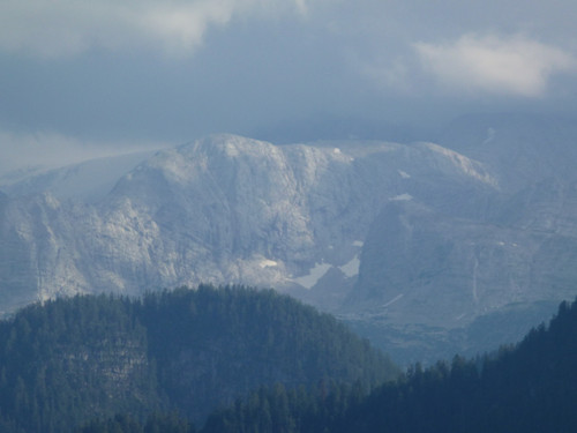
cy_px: 216
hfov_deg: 4.7
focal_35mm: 423
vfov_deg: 3.5
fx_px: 7051
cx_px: 288
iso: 100
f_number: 5.9
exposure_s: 1/500
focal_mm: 68.8
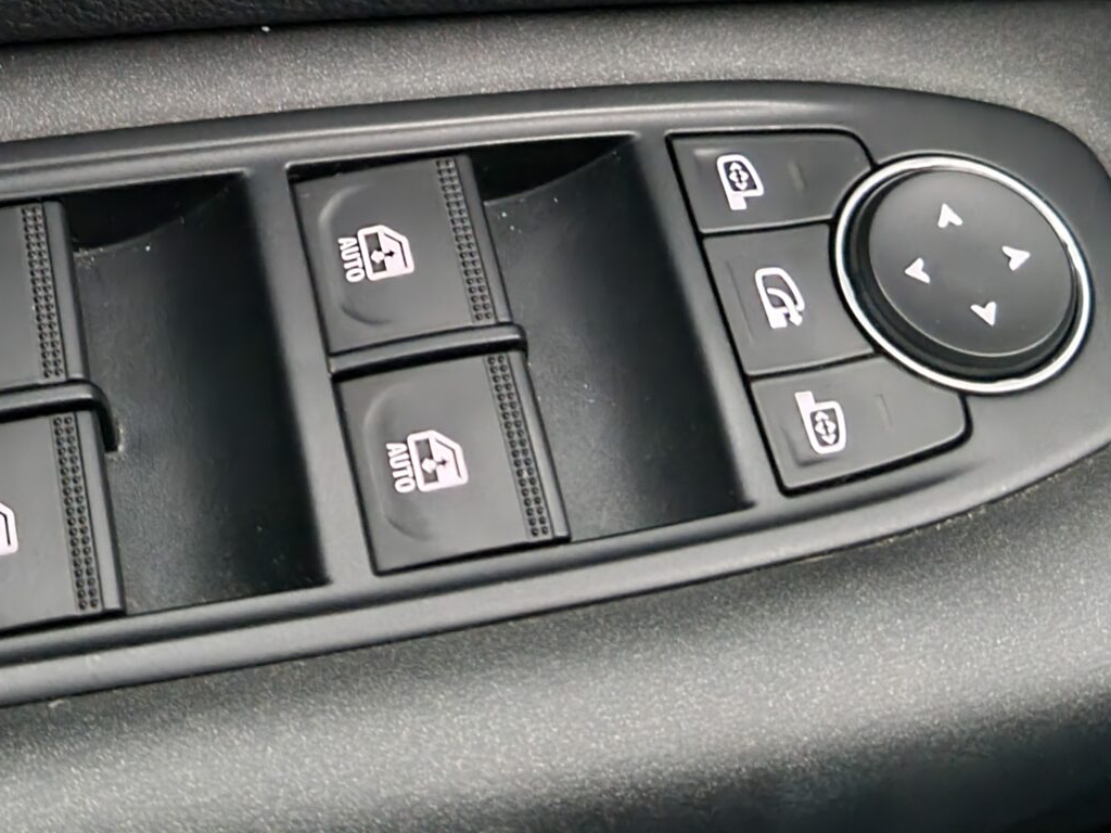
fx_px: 1669
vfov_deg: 27.8
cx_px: 342
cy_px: 268
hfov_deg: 36.3
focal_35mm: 52
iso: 2500
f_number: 1.8
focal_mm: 5.4
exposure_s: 1/6
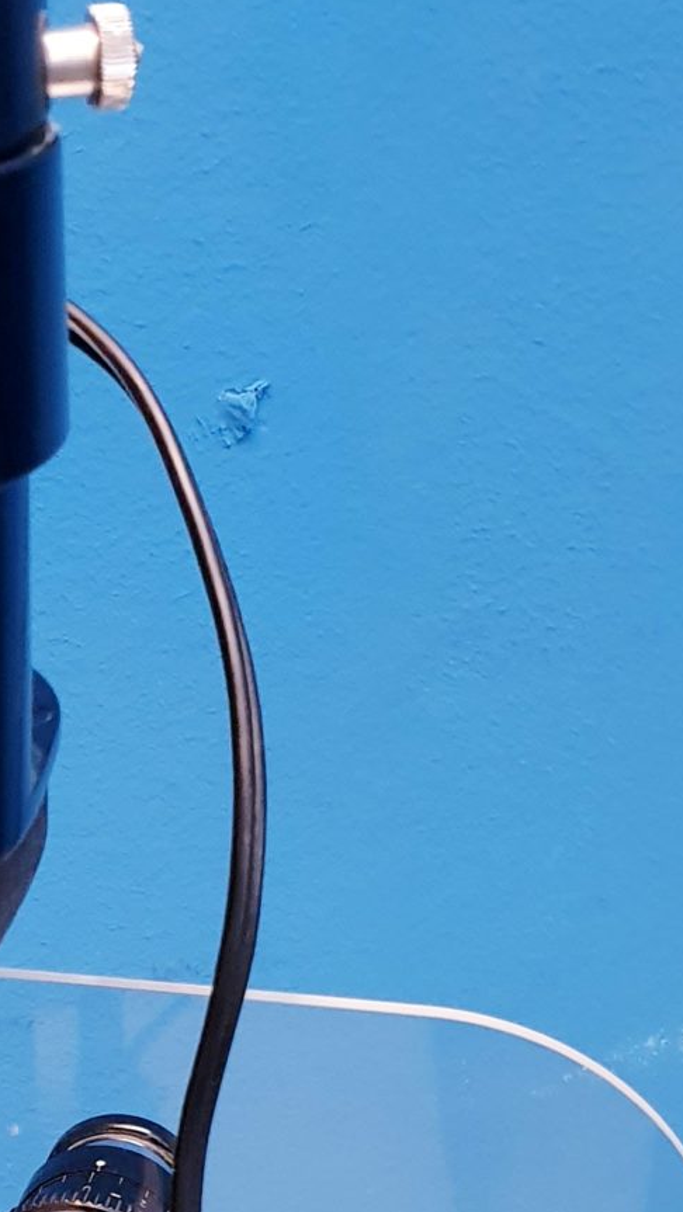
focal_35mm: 84
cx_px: -297
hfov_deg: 13.7
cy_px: 1244
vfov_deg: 24.1
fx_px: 2702
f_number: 2.4
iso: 200
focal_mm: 4.3
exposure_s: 1/50
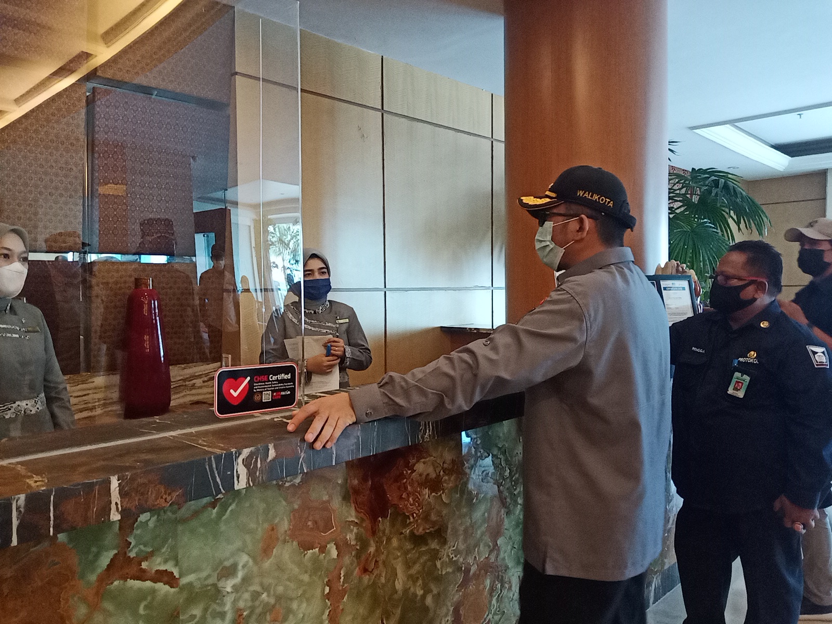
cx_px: 416
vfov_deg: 54.9
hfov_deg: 69.4
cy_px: 312
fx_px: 601
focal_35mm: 25
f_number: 2
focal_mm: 3.87
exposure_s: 1/25
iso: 1270
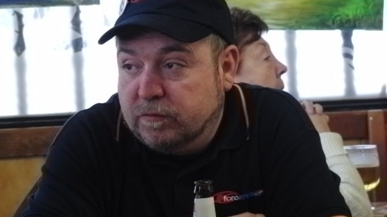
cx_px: 194
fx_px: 1969
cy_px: 109
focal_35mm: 192
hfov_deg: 11.2
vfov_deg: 6.3
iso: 800
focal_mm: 30.1
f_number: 4.8
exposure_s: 1/30
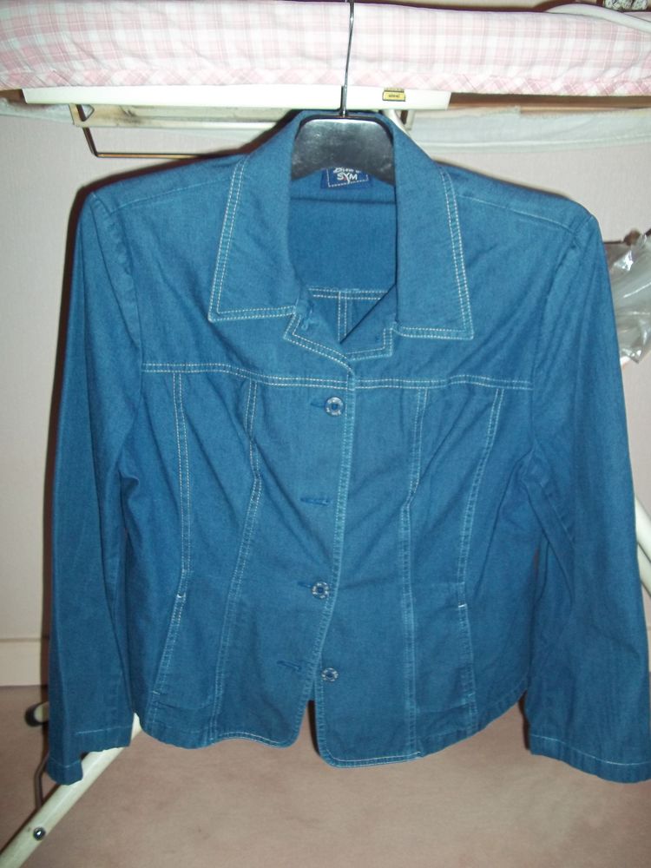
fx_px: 802
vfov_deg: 56.8
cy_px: 434
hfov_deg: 44.2
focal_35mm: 32
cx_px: 326
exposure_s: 1/30
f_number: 2.9
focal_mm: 5.7
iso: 80
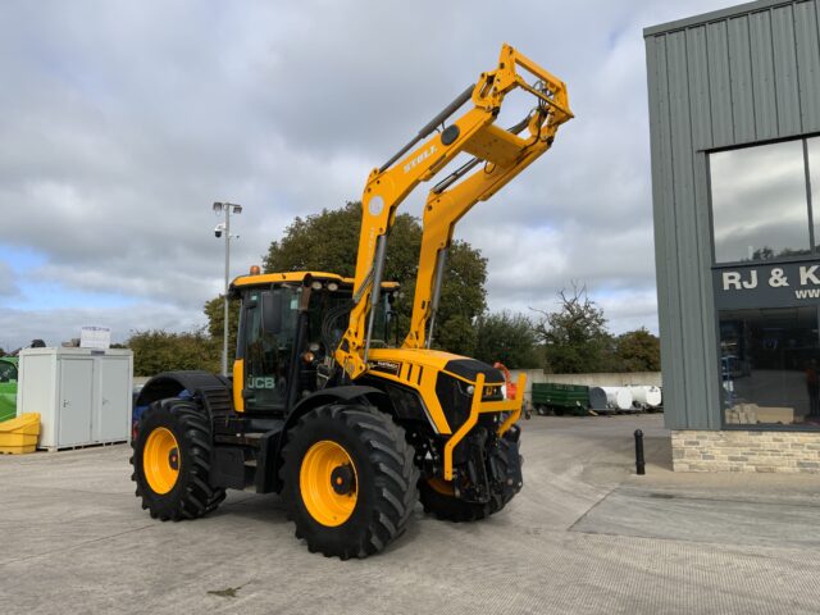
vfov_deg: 48.2
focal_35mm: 29
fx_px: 687
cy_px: 308
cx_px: 410
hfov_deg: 61.7
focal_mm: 3
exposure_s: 1/1577
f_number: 1.8
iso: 16
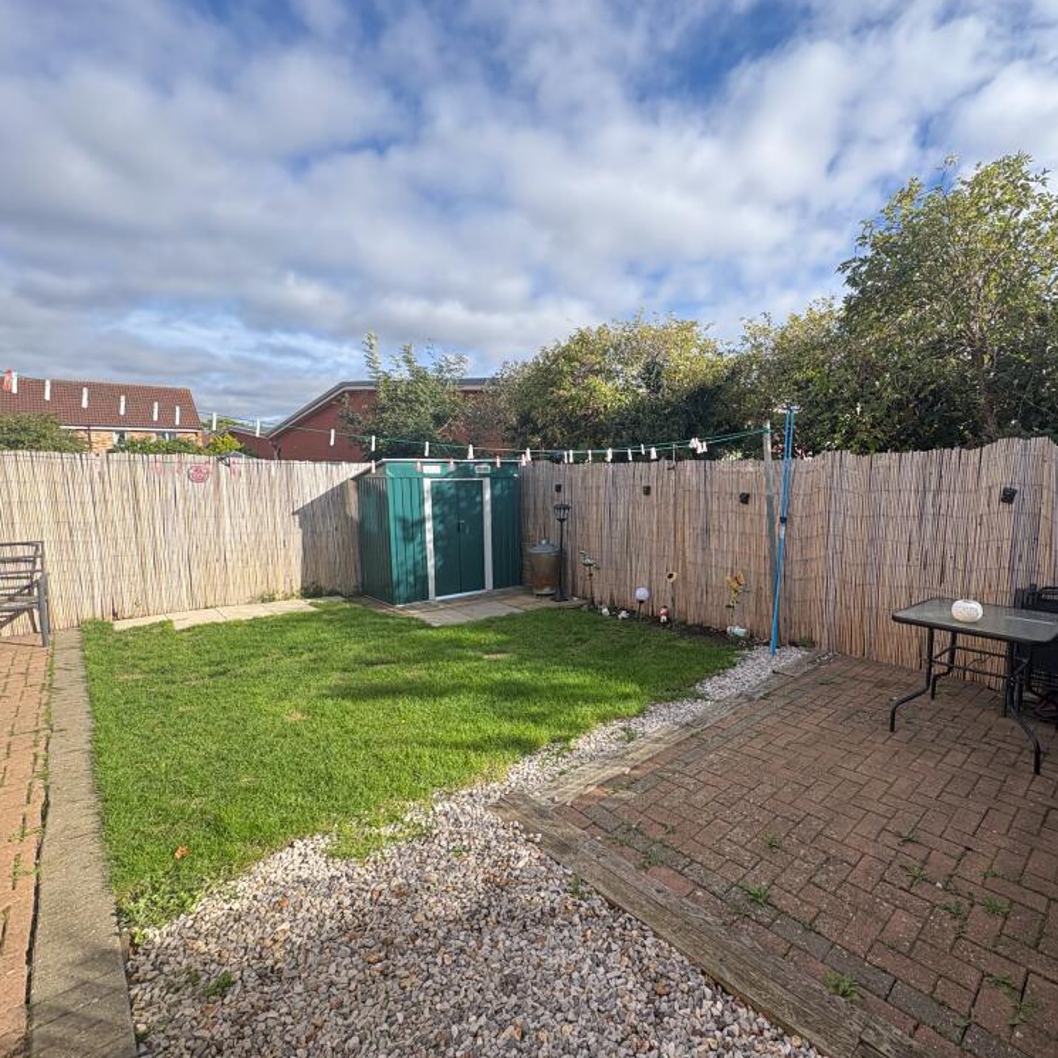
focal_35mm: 17
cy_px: 525
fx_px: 588
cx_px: 635
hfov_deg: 83.0
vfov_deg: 84.0
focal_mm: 2.22
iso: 50
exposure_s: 1/675
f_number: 2.2
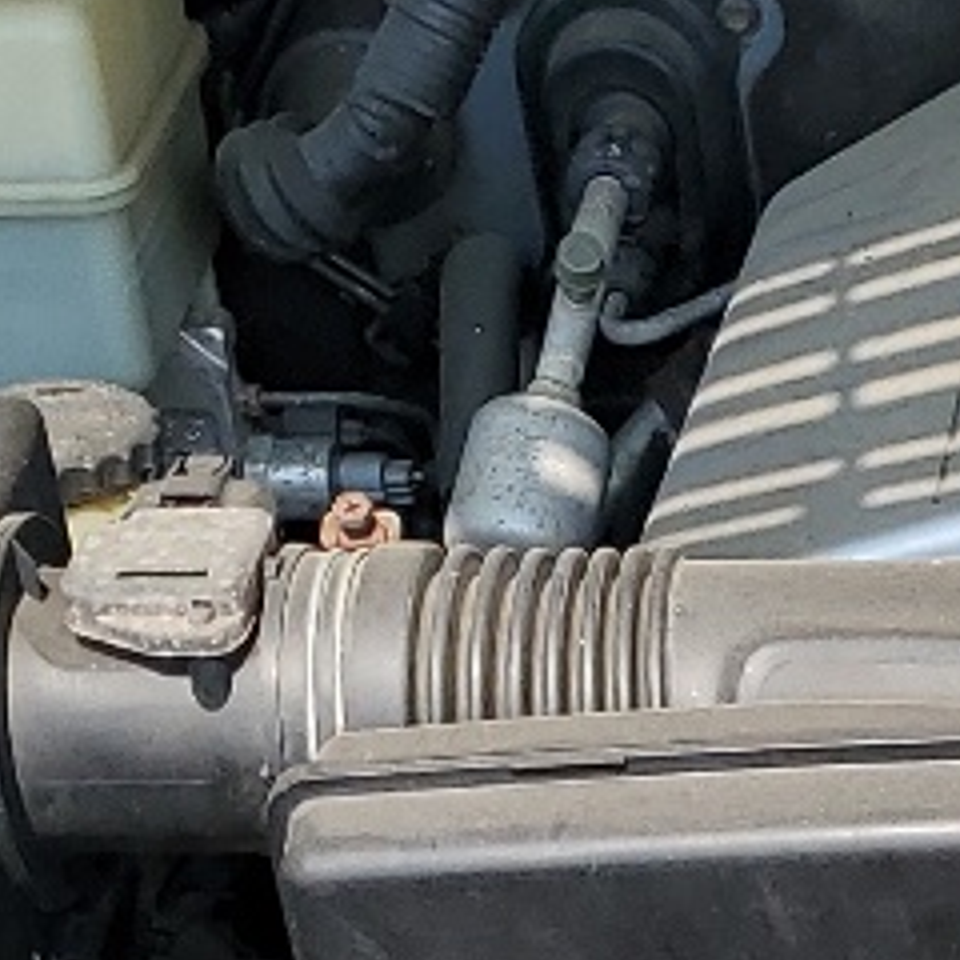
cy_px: 1616
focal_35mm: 153
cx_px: 1660
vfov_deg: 10.8
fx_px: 4801
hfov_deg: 10.8
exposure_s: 1/2000
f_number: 1.5
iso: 50
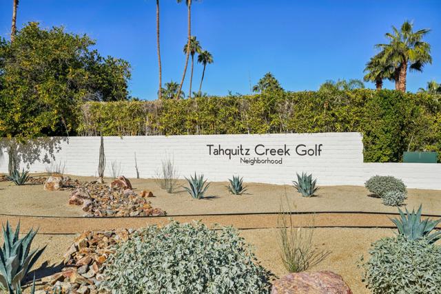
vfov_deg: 37.9
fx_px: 429
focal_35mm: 35
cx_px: 220
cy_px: 147
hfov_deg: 54.4
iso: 100
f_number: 8
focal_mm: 35
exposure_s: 1/1000
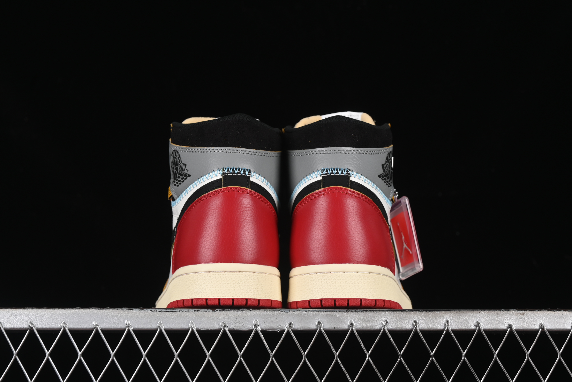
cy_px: 191
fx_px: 1192
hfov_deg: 27.0
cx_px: 286
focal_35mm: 75
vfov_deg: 18.2
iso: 160
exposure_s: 1/80
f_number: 8
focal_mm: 50
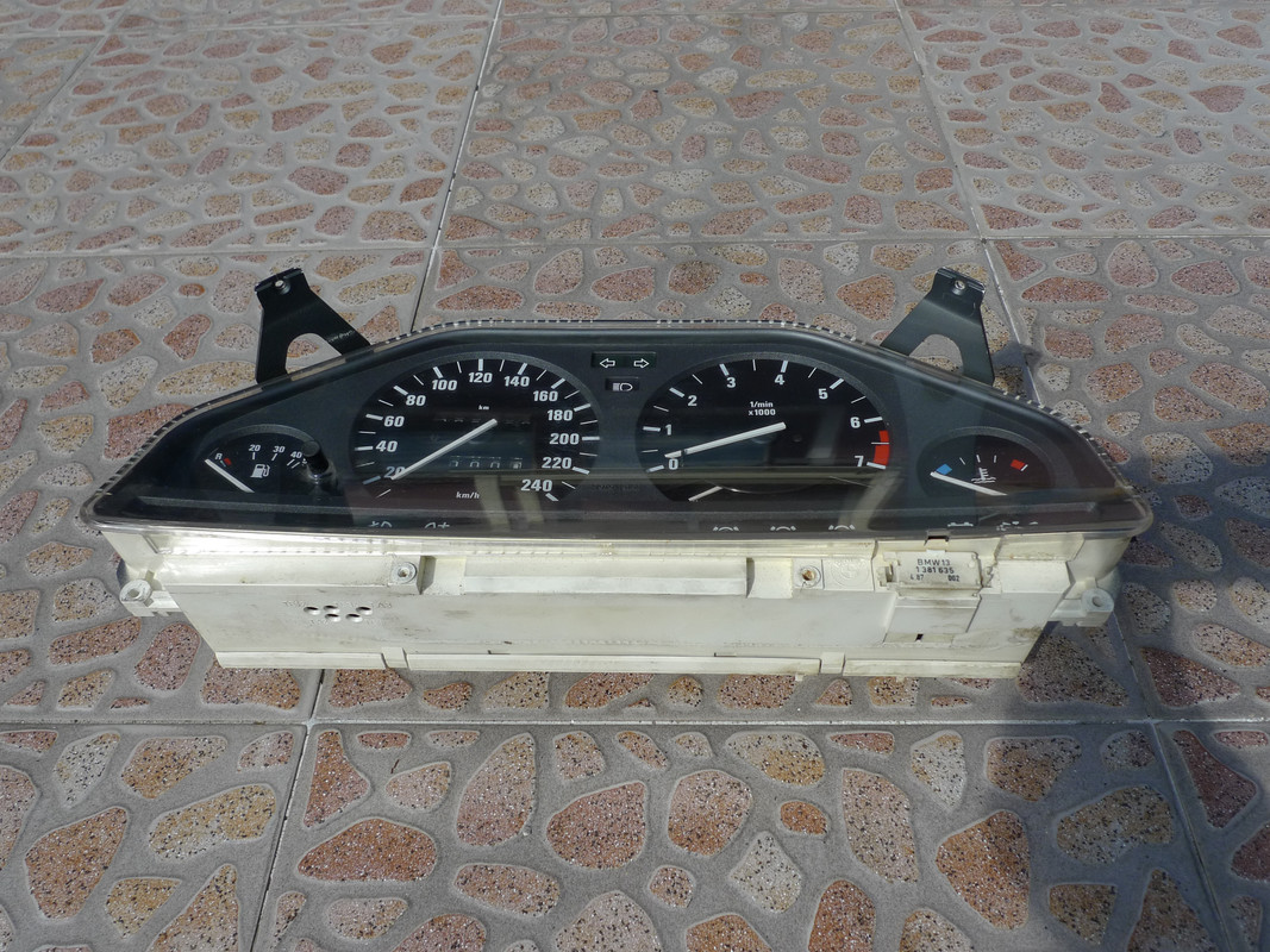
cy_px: 476
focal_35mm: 30
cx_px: 635
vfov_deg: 46.8
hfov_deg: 60.0
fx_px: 1101
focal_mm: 6.3
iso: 100
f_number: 4
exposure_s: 1/1000
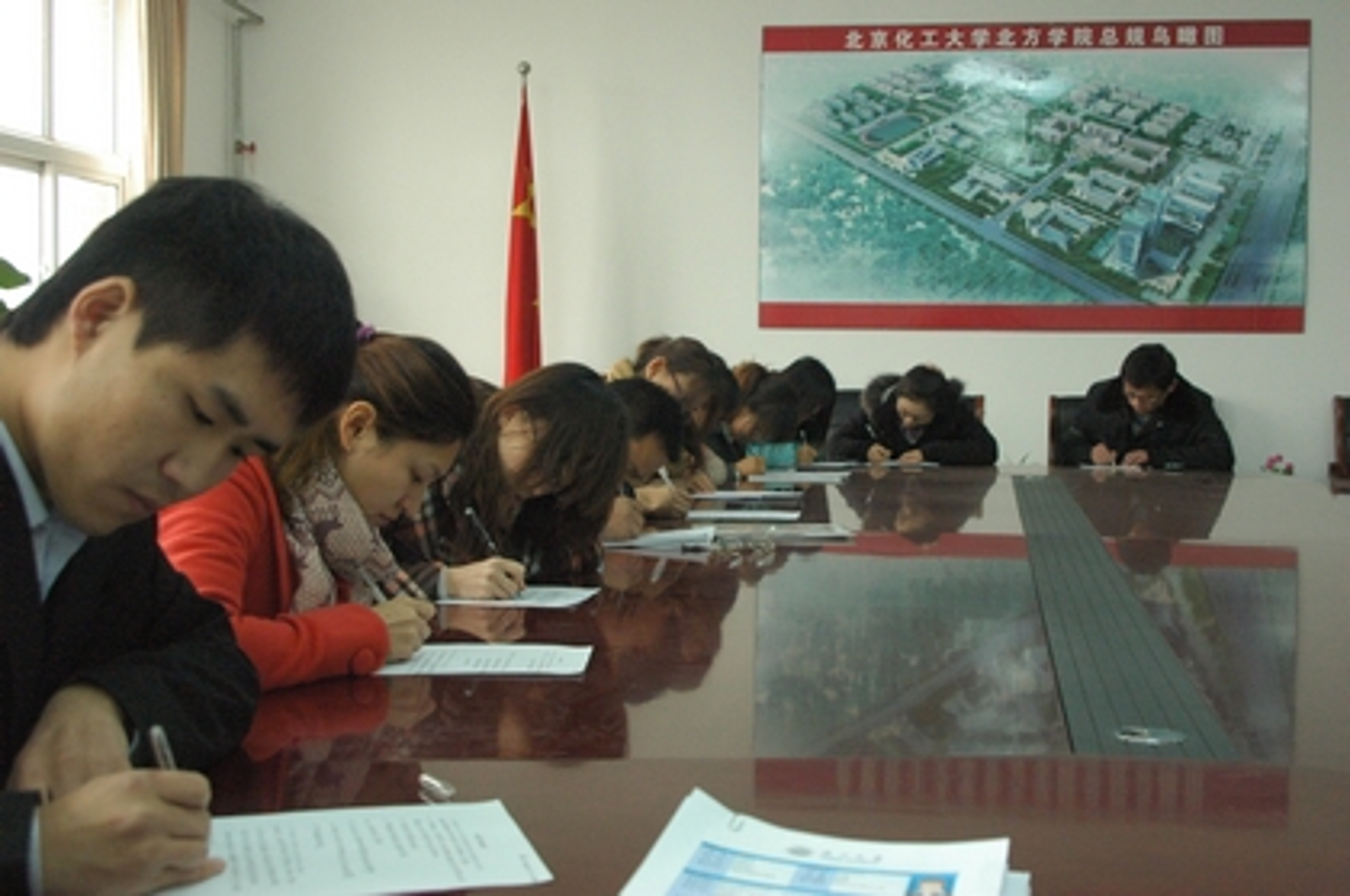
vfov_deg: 31.8
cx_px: 675
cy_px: 448
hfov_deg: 46.4
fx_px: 1573
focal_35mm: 42
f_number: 5
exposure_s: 1/60
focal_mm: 28
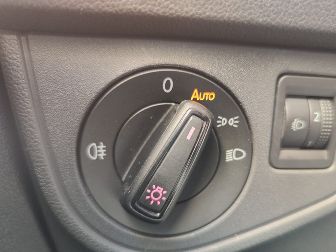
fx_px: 262
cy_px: 147
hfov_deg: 65.2
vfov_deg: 51.1
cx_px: 185
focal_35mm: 27
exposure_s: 1/25
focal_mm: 7.01
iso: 2186
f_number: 1.69
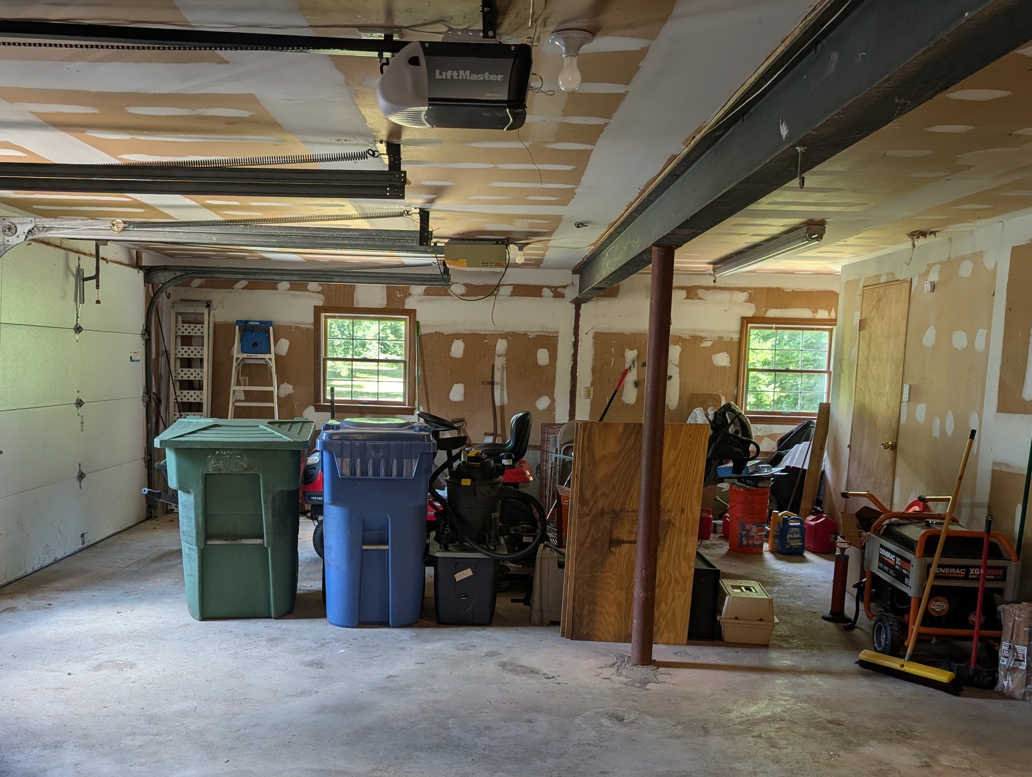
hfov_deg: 58.2
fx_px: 926
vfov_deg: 45.2
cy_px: 479
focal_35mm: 31
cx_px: 484
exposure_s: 1/81.8
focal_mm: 6.9
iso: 34
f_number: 1.68
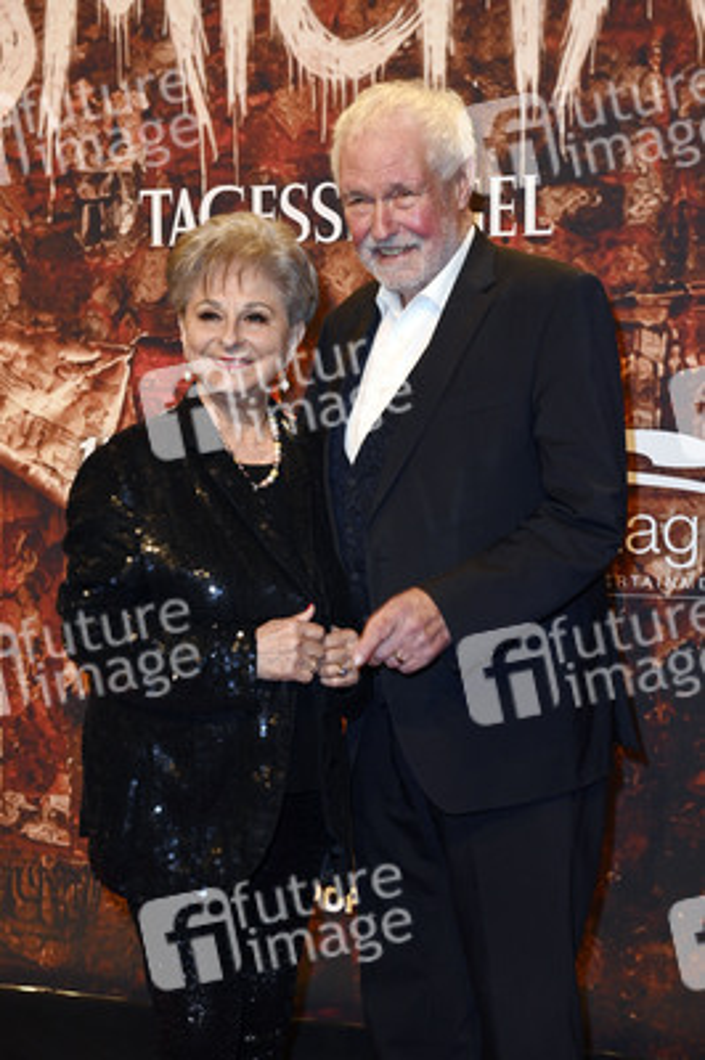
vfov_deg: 28.9
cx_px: 352
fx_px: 2060
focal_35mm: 70
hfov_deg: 19.4
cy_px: 530
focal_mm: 70
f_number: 5.6
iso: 1600
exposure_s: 1/250
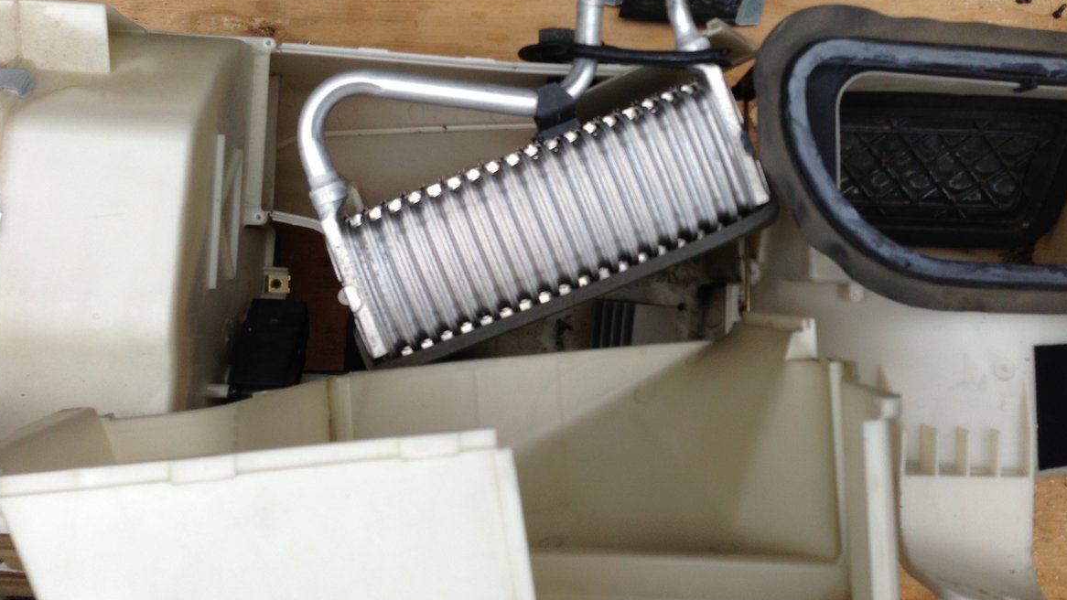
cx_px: 535
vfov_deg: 31.9
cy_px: 236
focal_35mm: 37
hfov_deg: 54.0
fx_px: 1047
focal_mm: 4.13
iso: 50
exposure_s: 1/448
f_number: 2.4
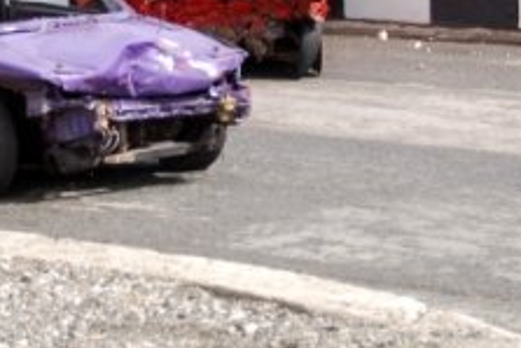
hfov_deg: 8.7
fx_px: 3424
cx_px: 252
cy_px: -105
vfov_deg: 5.8
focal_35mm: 236
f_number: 5.3
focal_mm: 55
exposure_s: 1/1000
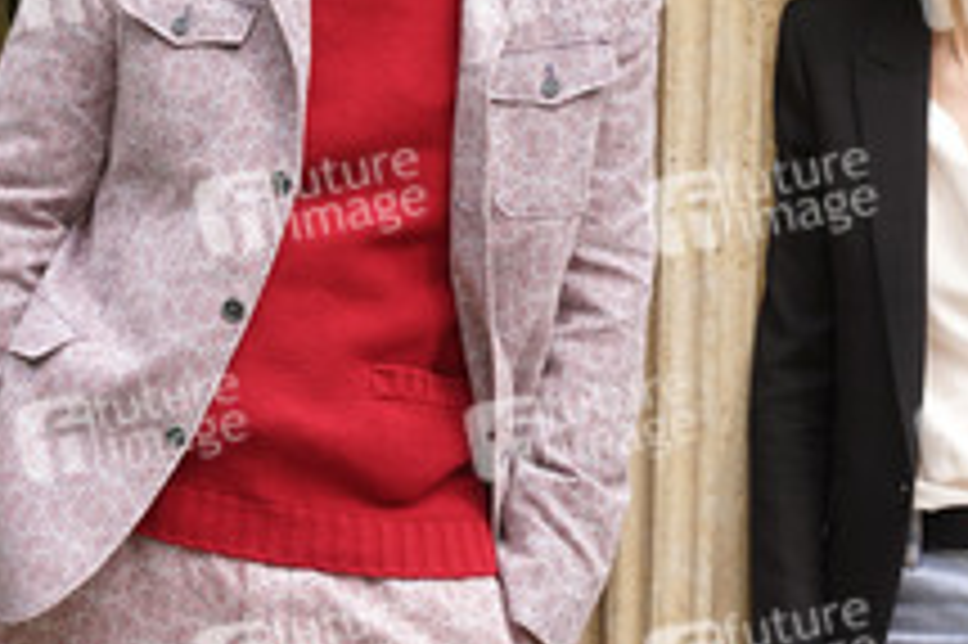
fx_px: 6206
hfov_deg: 8.9
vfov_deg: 5.9
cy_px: 90
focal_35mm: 231
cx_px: 642
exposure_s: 1/160
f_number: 5.6
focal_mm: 110
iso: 100
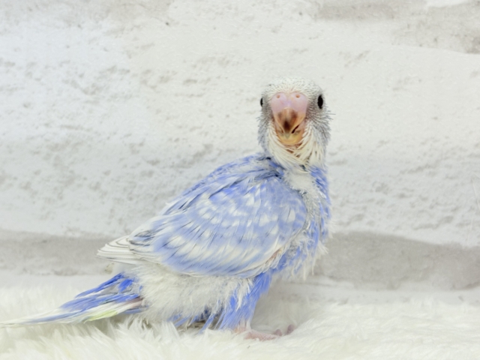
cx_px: 240
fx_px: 721
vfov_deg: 28.0
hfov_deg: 36.8
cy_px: 180
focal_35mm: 52
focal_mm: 5.96
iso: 40
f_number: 1.6
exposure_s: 1/50
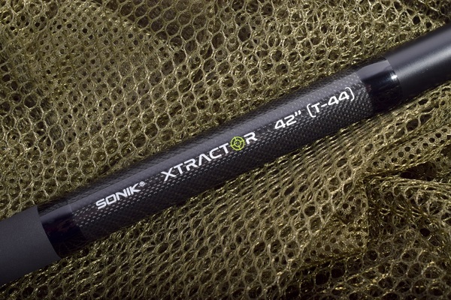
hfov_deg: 29.9
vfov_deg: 20.2
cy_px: 150
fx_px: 846
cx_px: 226
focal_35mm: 68
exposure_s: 1/200
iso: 100
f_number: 18
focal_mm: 45
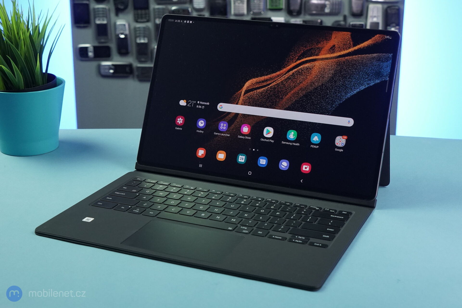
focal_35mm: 43
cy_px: 154
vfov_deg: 31.2
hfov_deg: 45.4
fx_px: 552
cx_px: 231
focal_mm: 43
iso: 3200
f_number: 7.1
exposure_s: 1/160
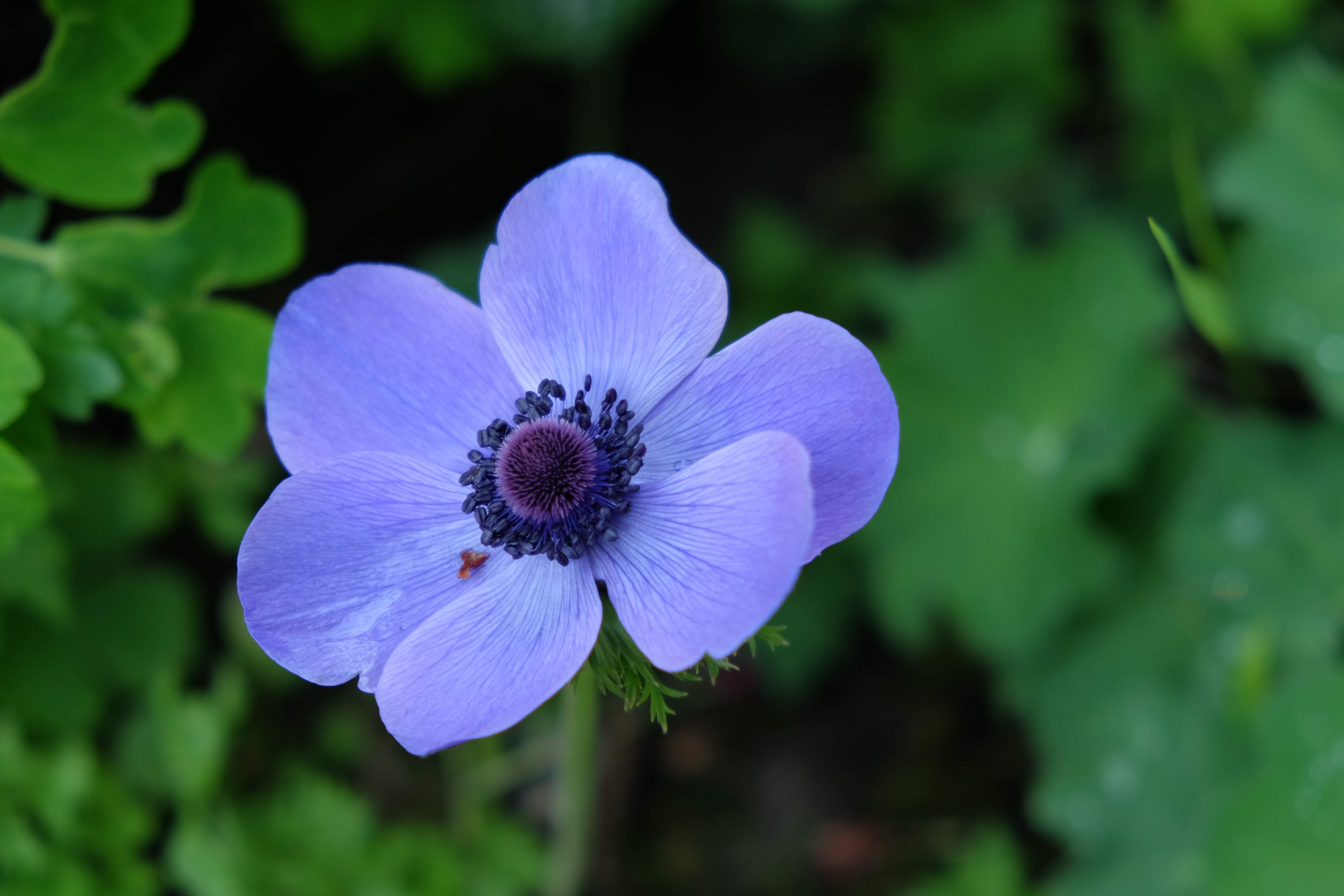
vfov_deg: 16.5
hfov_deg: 24.5
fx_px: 3098
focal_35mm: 83
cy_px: 448
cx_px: 672
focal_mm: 55
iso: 200
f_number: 4
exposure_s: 1/125
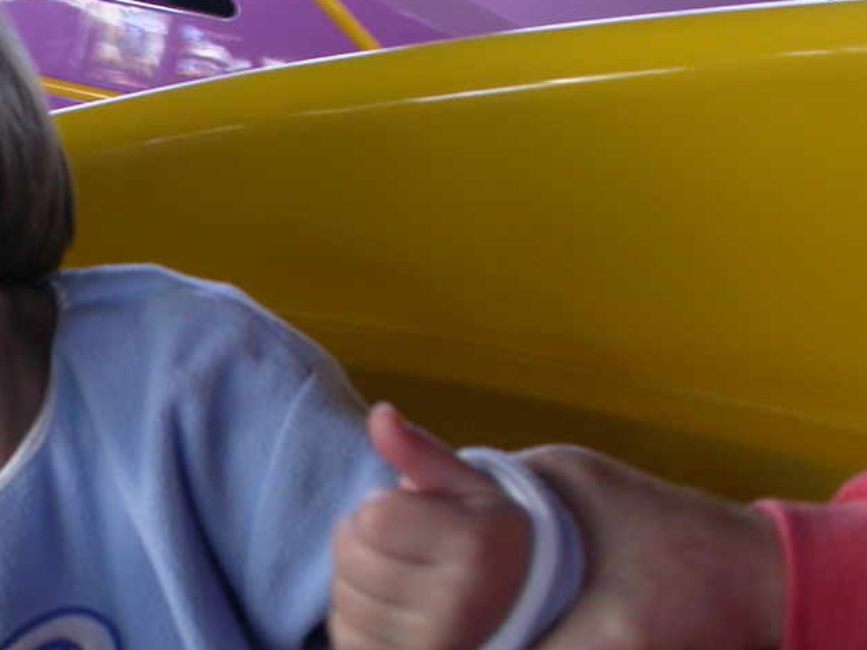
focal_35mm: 77
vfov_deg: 19.1
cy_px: 355
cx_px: 123
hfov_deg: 24.7
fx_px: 1929
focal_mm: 7.85
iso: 100
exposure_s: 1/56.3
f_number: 3.3
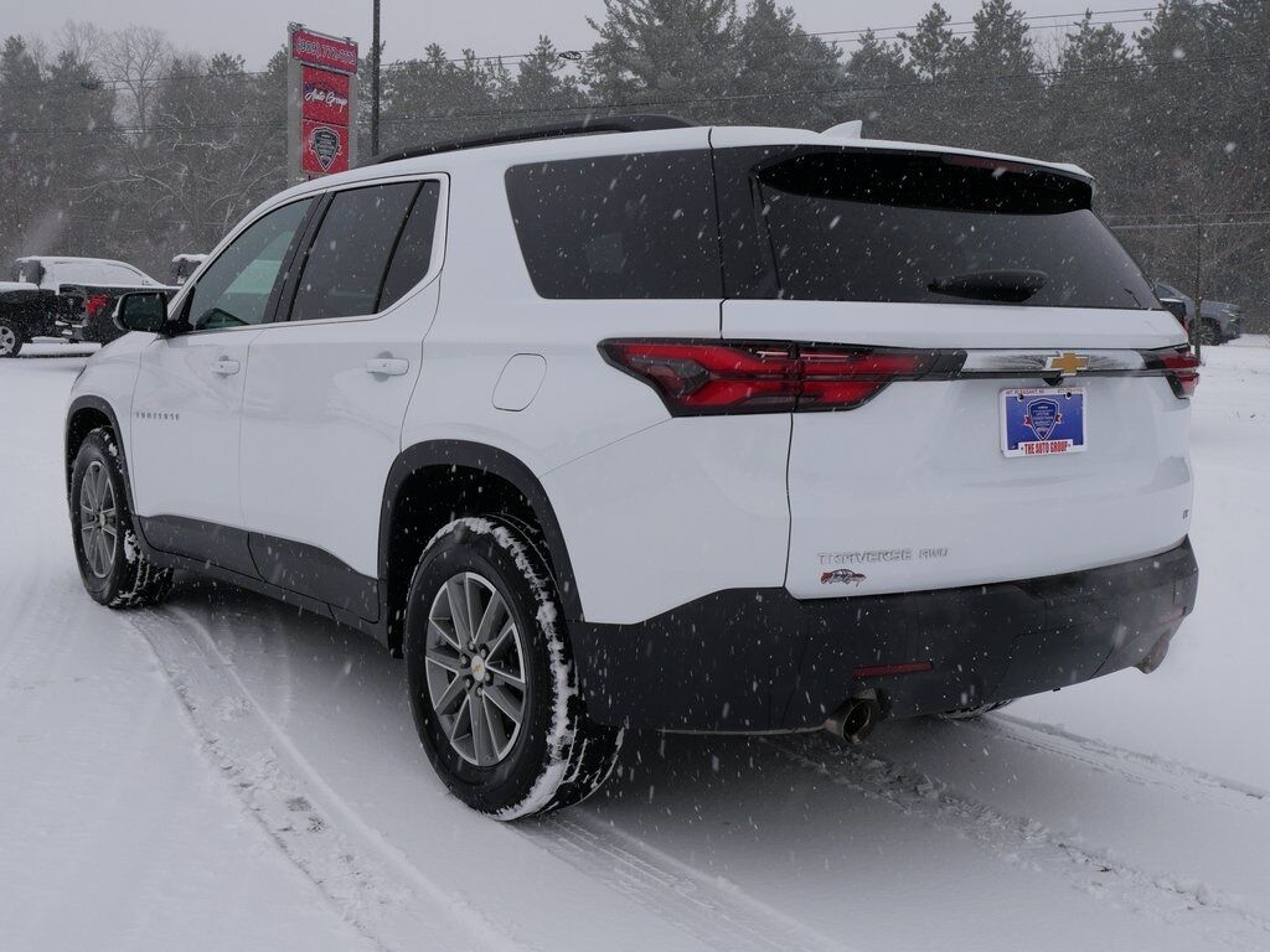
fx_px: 1468
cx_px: 635
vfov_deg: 36.0
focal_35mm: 40
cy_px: 476
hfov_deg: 46.8
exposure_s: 1/250
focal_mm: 20
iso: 200
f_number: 8
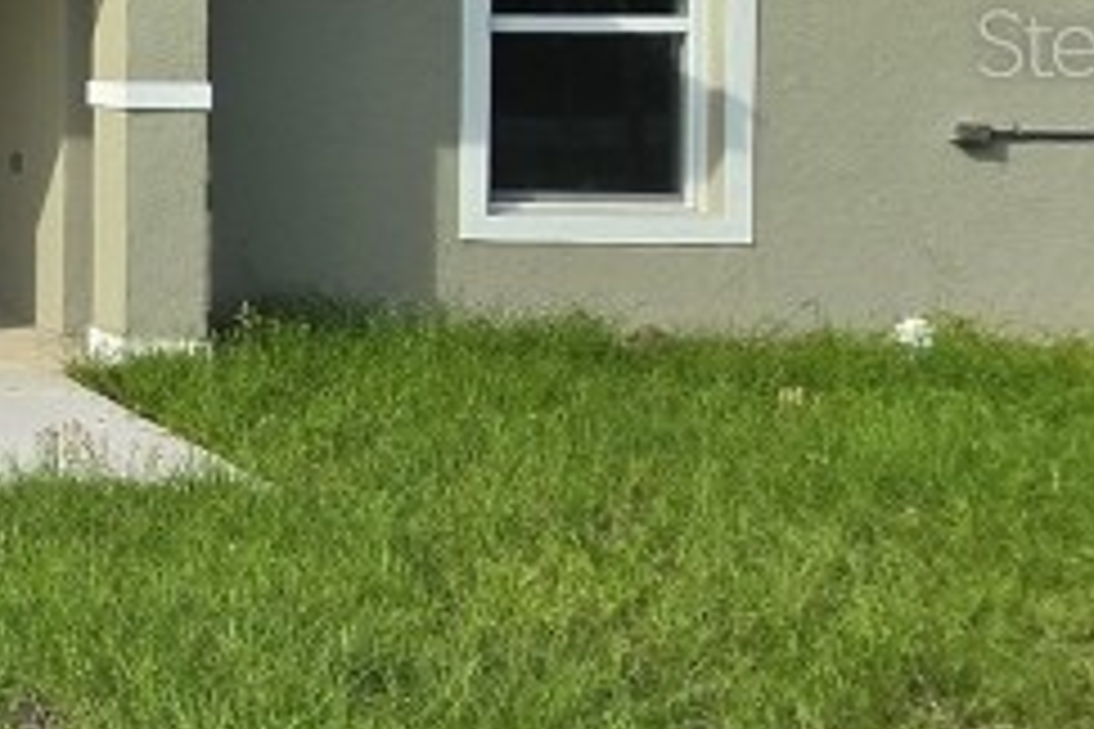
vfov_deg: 23.0
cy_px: 40
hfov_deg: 21.5
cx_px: -905
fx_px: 1732
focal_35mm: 57
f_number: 2.2
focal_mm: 2.2
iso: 50
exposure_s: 1/2866
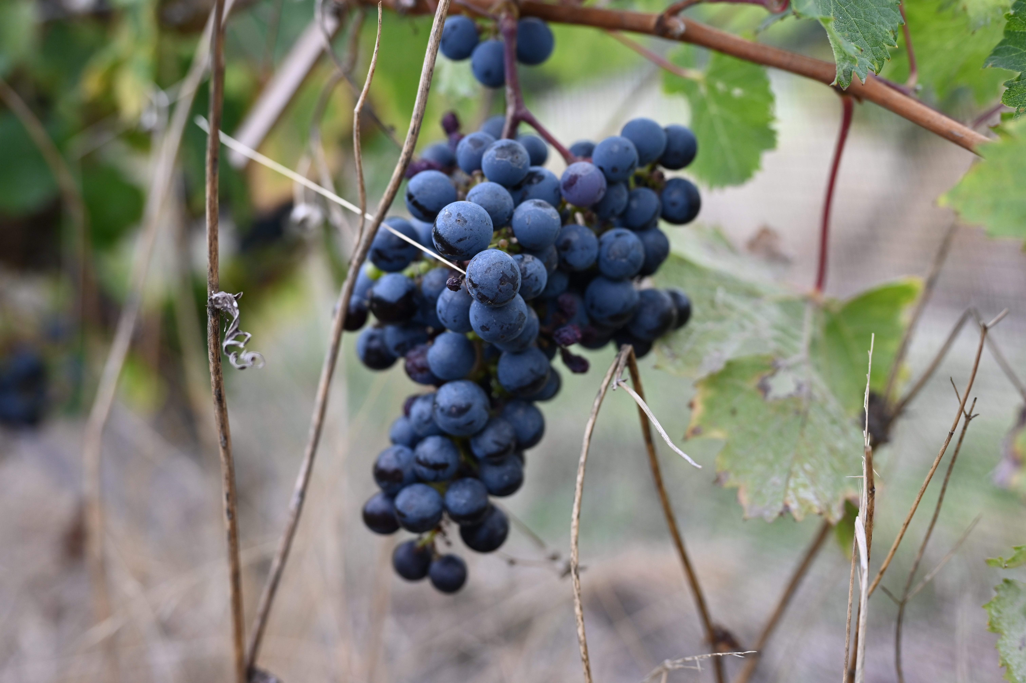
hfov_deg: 38.9
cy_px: 342
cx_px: 513
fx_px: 1452
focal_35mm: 51
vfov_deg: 26.4
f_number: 4
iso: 320
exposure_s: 1/250
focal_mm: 51
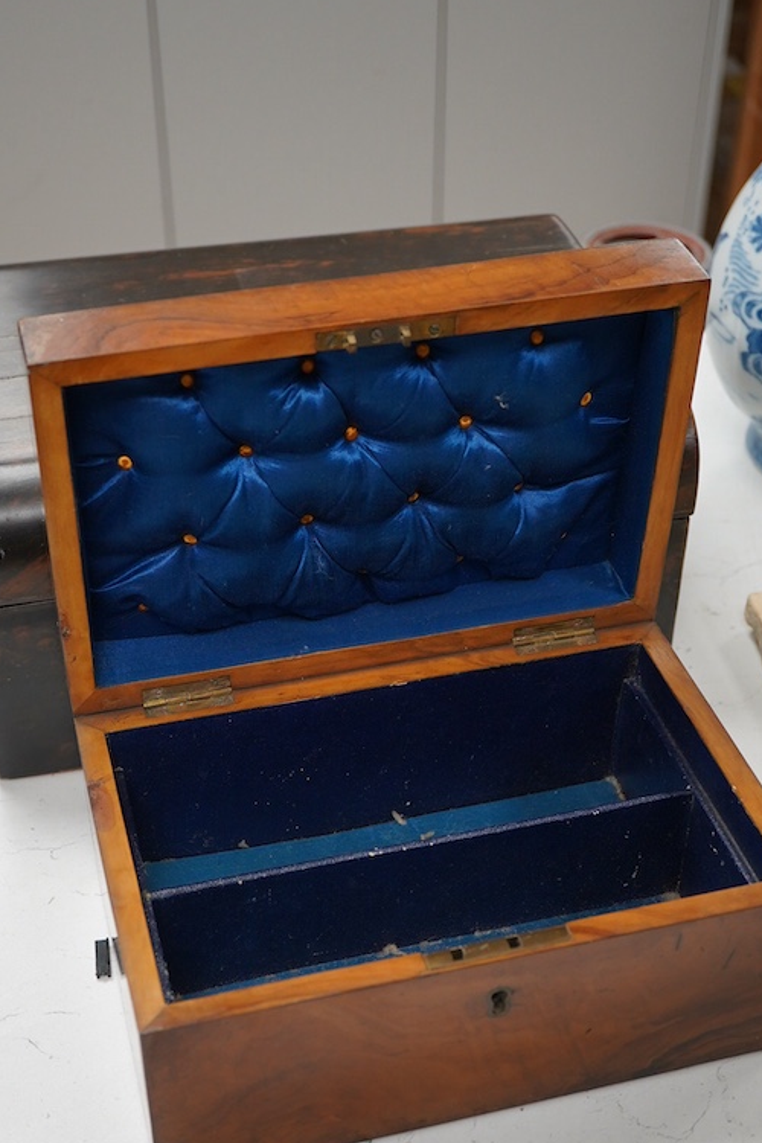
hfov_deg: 25.1
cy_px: 669
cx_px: 384
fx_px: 1714
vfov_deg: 36.8
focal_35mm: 54
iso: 800
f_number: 6.3
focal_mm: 30
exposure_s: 1/125
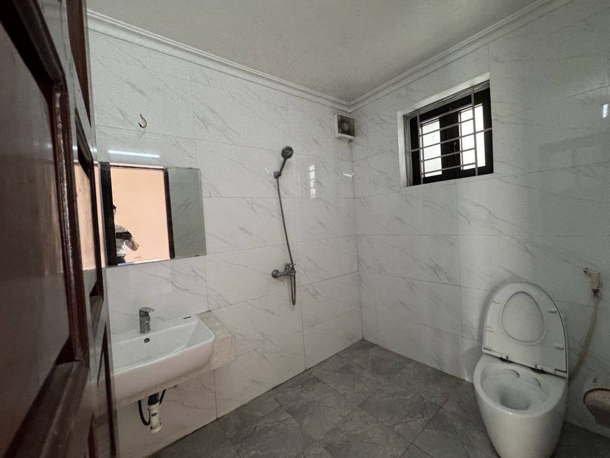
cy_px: 229
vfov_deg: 85.7
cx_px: 305
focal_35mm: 14
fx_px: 247
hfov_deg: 102.1
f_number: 2.2
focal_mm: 2.22
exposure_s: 1/50
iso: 500
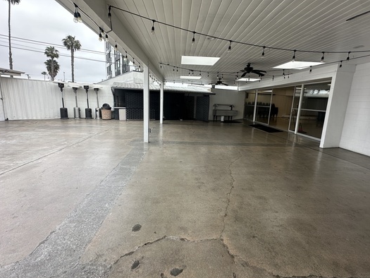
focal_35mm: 16
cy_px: 131
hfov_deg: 94.4
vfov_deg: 78.0
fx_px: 171
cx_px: 194
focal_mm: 2.22
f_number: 2.2
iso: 40
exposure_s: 1/246
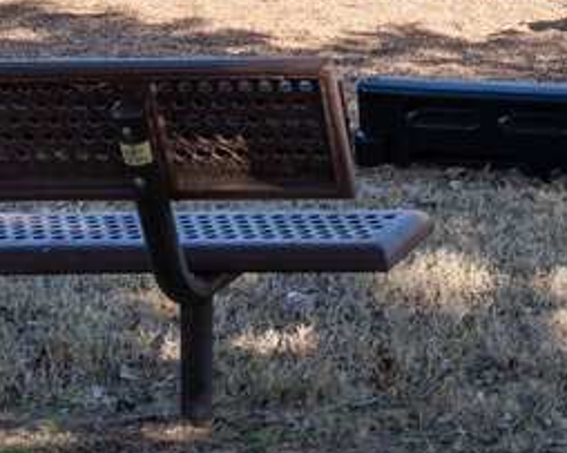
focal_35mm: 174
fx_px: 2919
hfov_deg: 10.0
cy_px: -366
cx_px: 1248
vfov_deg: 8.5
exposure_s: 1/200
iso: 200
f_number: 7.1
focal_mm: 23
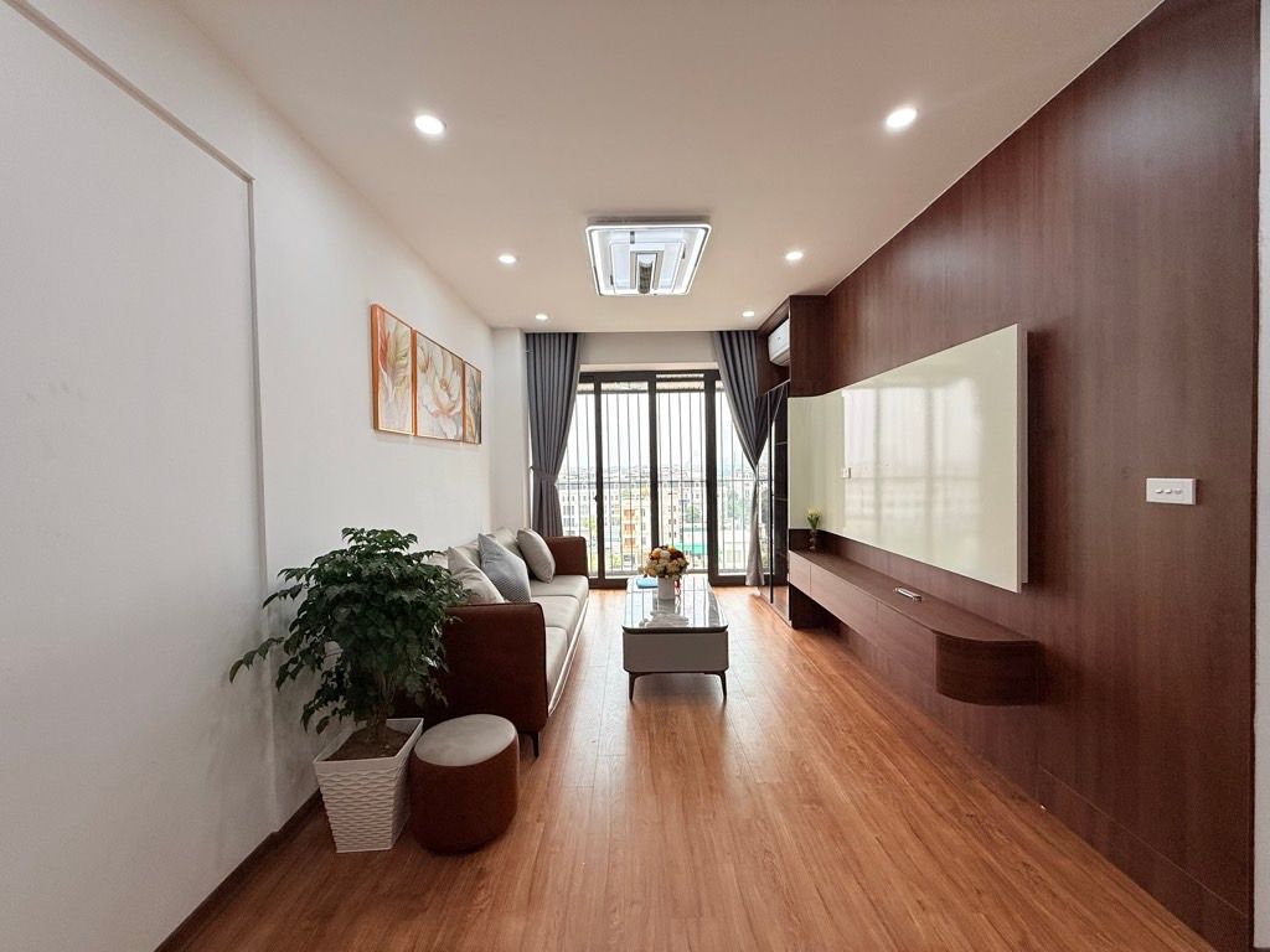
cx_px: 635
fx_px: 514
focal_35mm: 14
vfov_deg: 85.7
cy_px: 476
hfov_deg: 102.1
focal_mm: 2.22
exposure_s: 1/178
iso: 64
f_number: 2.2
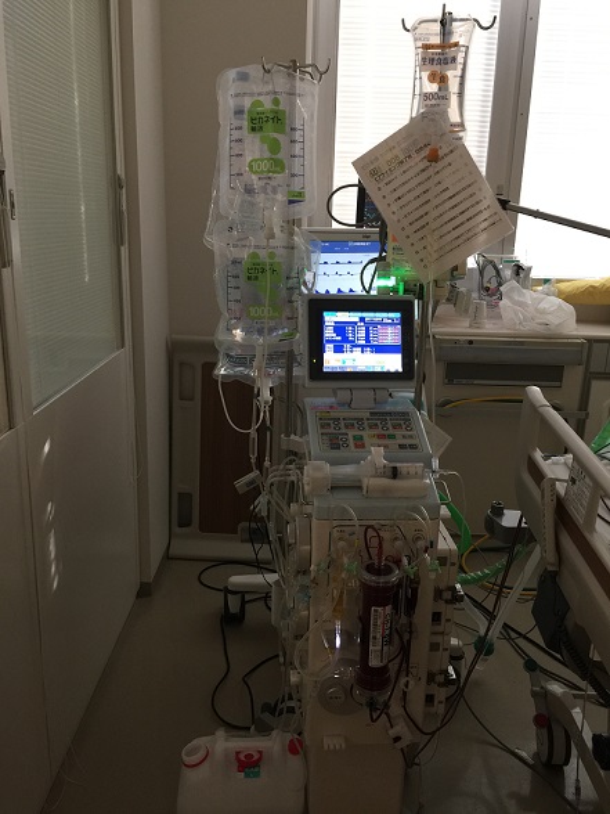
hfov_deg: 48.2
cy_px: 407
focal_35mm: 29
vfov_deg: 61.7
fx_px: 681
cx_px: 305
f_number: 2.2
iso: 64
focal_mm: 4.15
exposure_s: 1/15
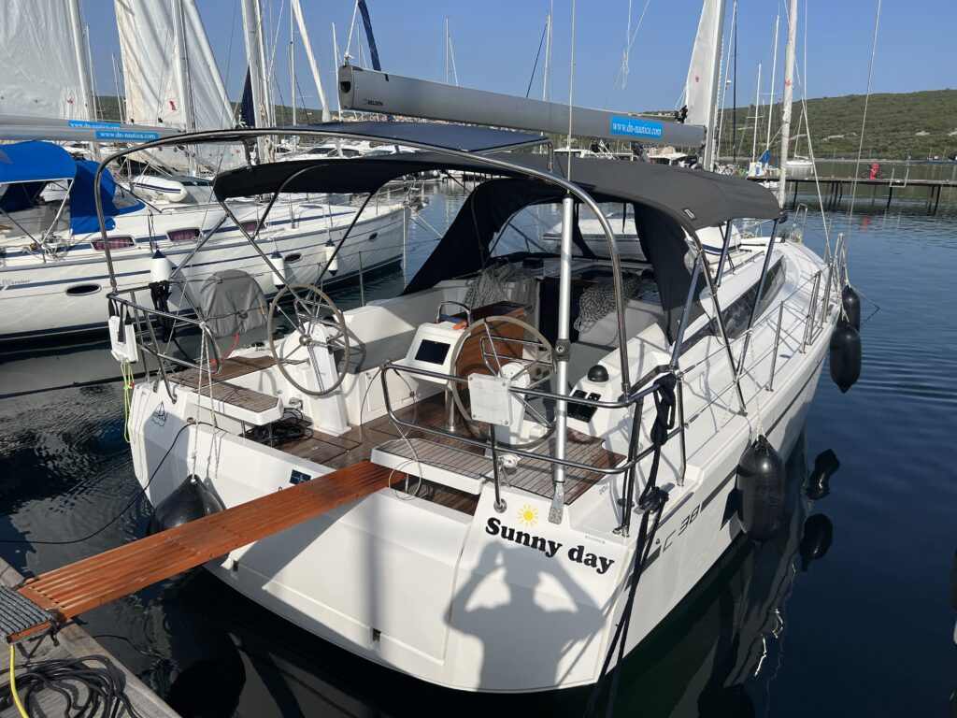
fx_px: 719
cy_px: 359
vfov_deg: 53.1
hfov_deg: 67.3
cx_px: 478
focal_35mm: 26
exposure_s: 1/8696
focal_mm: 5.7
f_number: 1.5
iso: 50
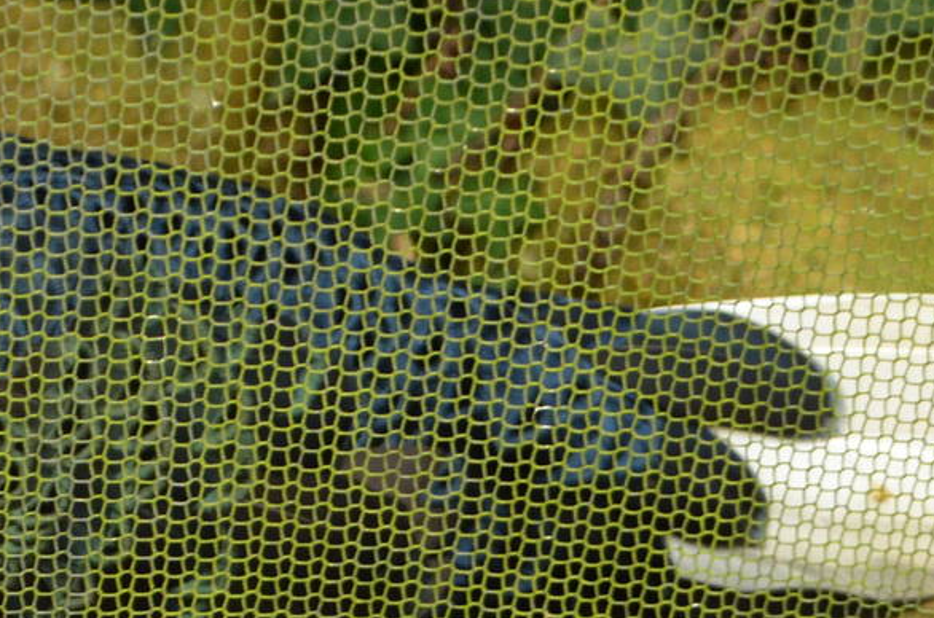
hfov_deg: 15.3
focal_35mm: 131
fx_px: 3391
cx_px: -51
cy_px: 494
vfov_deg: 10.4
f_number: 4.8
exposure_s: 1/100
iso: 500
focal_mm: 32
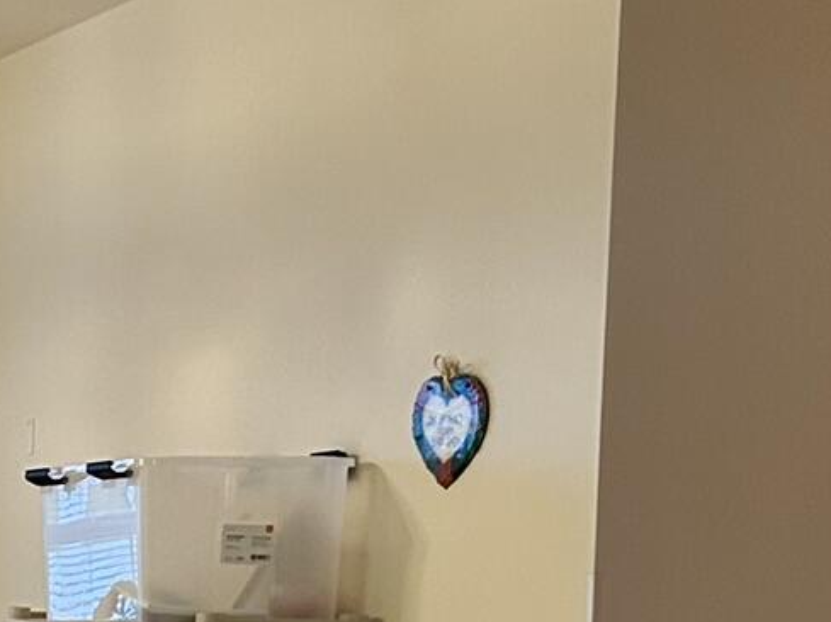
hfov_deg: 15.6
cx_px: -637
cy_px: 731
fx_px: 2615
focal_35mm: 109
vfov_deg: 13.2
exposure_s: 1/60
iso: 160
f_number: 1.5
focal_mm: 5.7
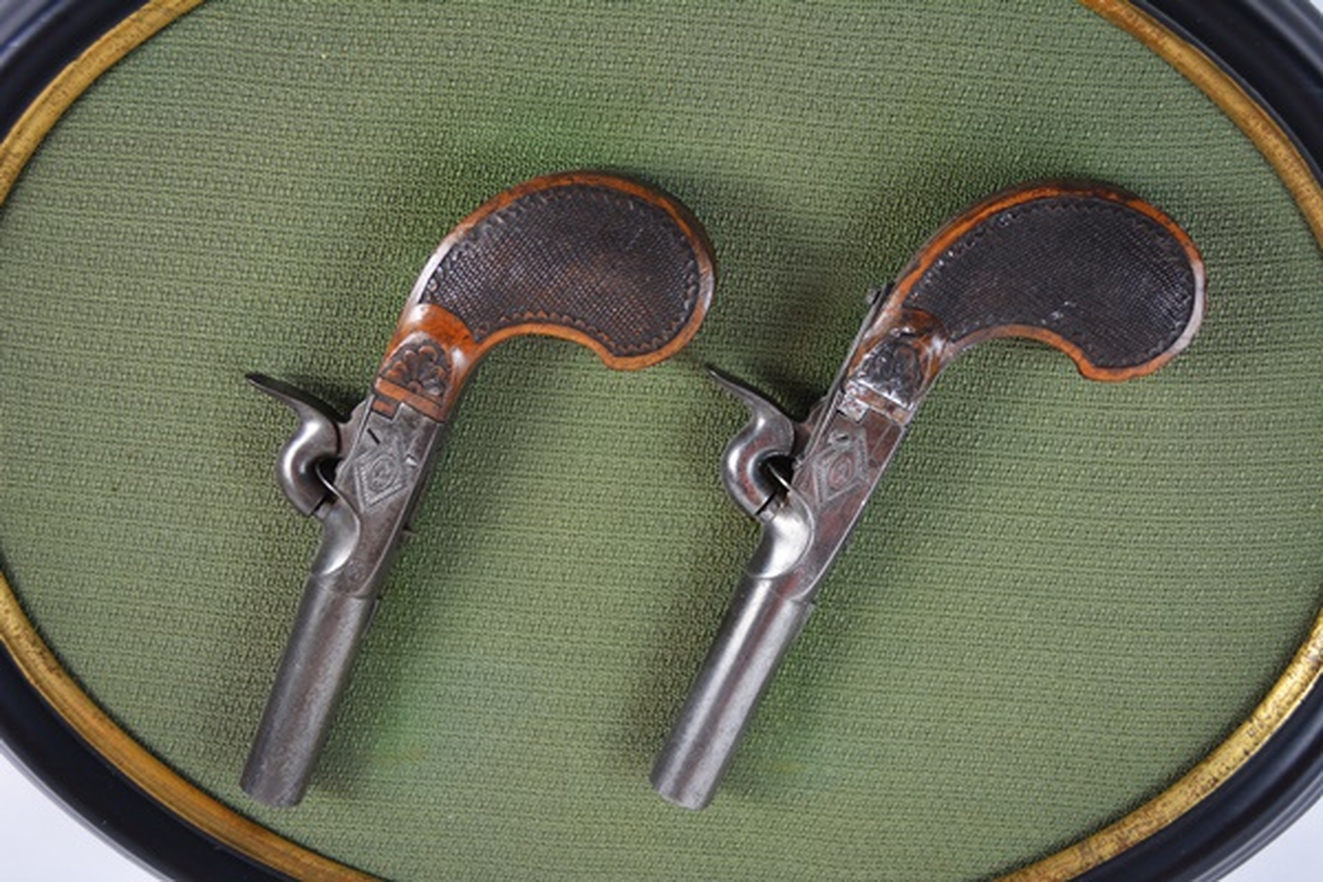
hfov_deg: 41.1
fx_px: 1764
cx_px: 662
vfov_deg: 28.1
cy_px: 441
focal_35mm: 48
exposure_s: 1/60
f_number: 4.8
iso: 450
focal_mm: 32
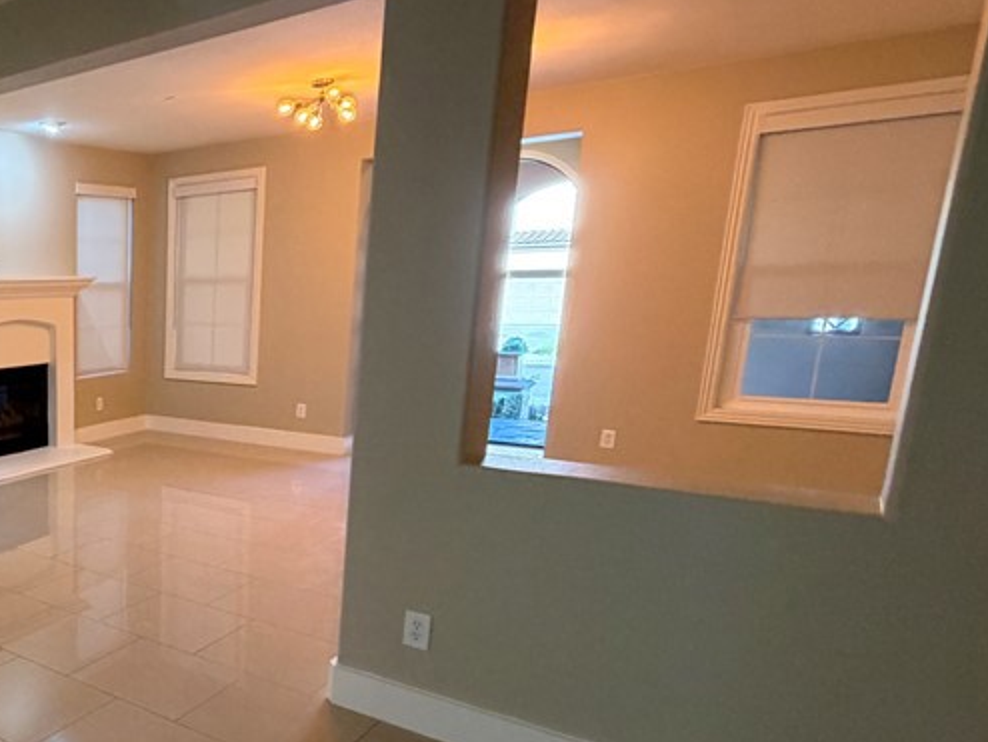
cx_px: -14
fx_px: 828
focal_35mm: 29
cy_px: 458
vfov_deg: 47.9
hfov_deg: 49.5
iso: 320
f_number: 2.2
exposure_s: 1/120
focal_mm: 2.22
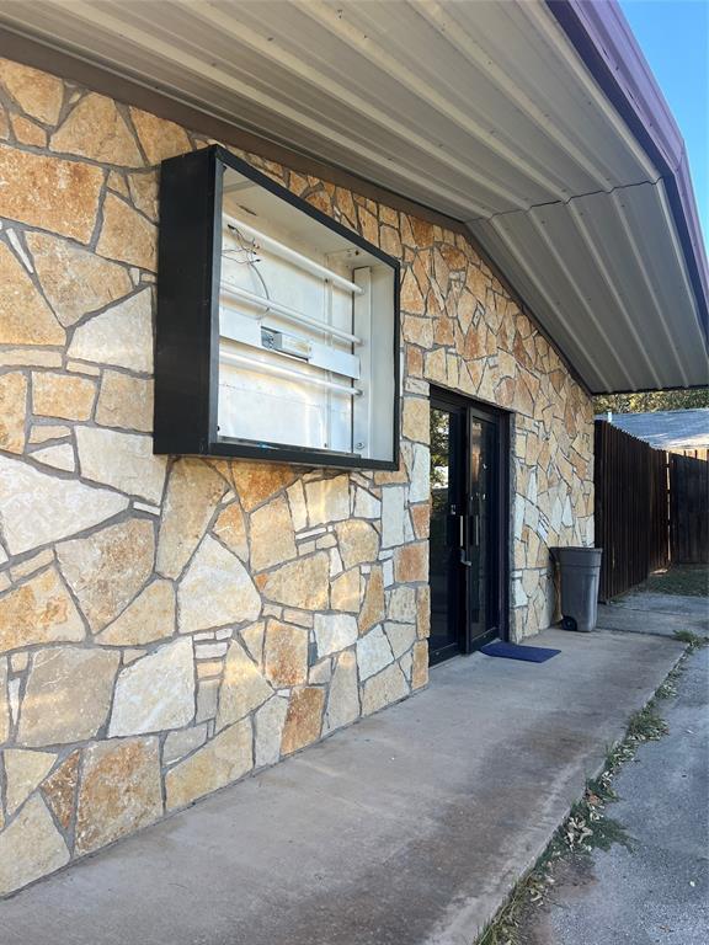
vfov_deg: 67.3
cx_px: 354
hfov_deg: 53.1
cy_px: 472
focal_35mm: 26
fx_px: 710
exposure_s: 1/458
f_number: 1.5
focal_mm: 5.7
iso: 50
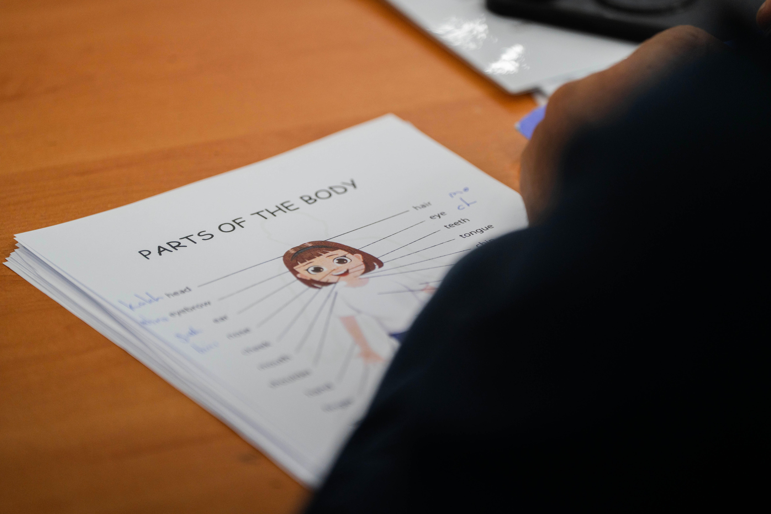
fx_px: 4283
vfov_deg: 6.9
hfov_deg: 10.3
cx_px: 386
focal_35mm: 200
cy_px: 257
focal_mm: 200
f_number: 2.8
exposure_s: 1/800
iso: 640
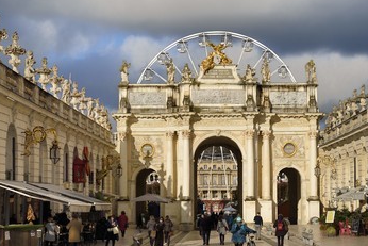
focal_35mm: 85
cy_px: 142
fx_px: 869
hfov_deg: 23.9
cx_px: 218
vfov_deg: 16.1
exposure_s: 1/1000
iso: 200
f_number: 9
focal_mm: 70
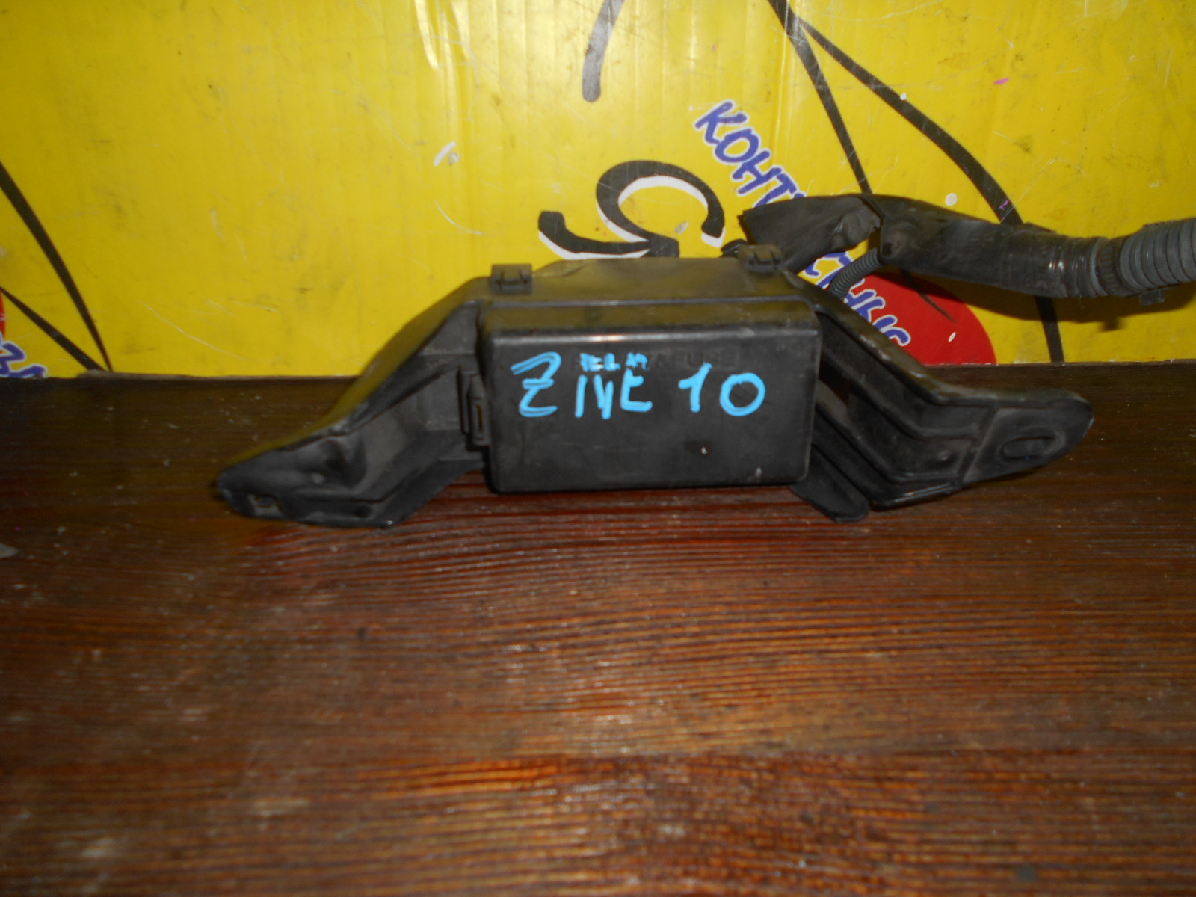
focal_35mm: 26
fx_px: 898
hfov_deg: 67.3
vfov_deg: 53.1
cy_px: 448
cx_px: 598
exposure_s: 1/25
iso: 80
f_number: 3.2
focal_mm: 4.6
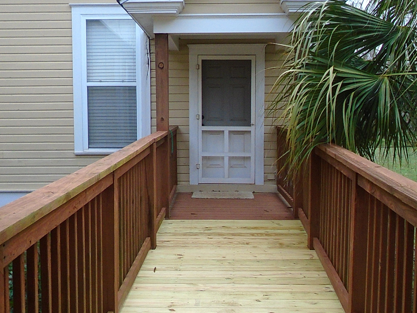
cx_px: 203
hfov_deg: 46.8
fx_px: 482
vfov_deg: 35.9
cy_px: 145
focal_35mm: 40
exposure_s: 1/640
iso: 400
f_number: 3.5
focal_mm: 5.5
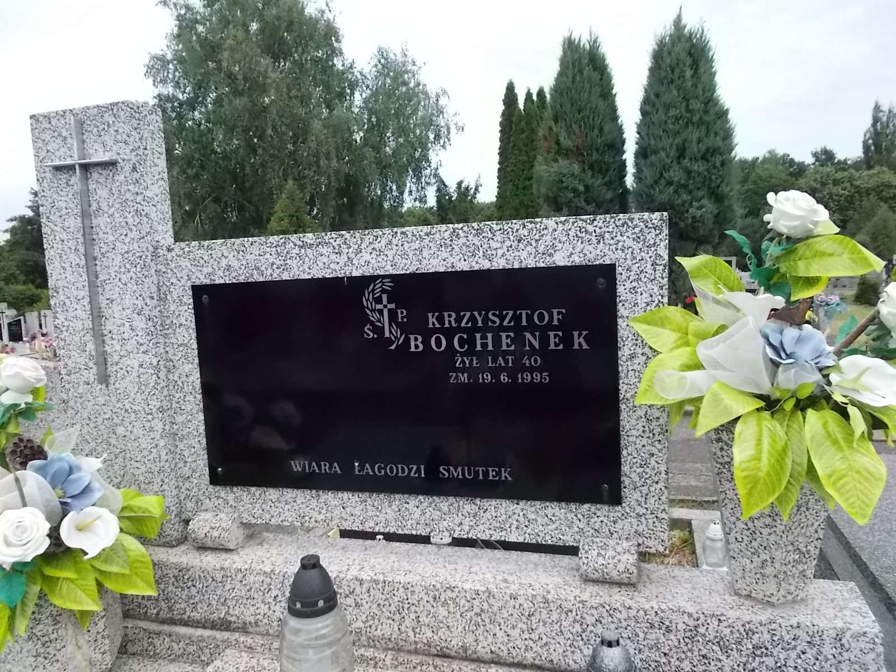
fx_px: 673
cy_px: 336
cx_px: 448
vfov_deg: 53.1
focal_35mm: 26
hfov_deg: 67.3
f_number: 8
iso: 400
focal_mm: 4.6
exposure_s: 1/400
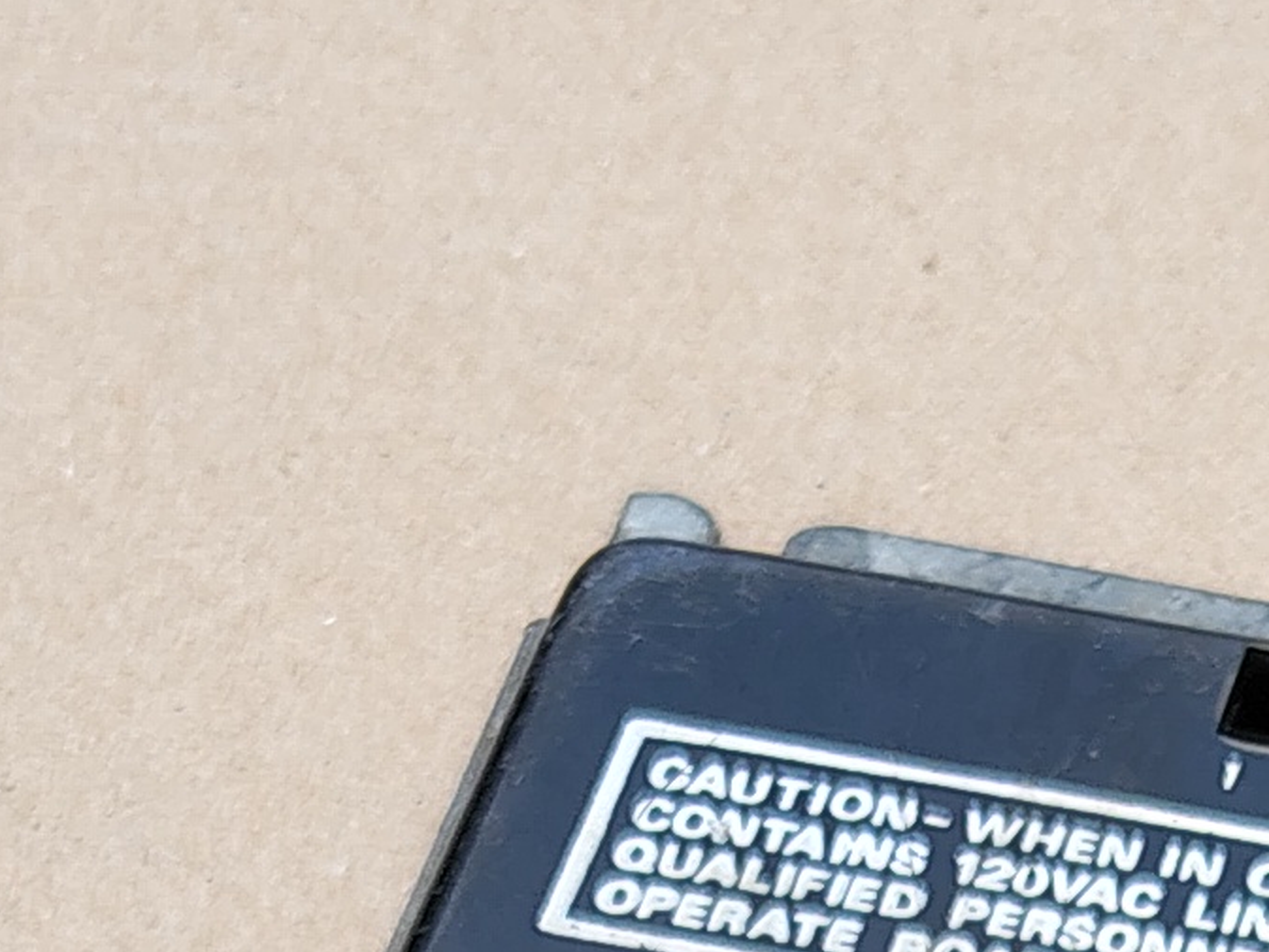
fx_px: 5353
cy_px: 2767
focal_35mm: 146
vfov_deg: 8.6
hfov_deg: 13.4
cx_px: 1092
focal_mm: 5.56
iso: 100
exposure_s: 1/552
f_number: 1.8
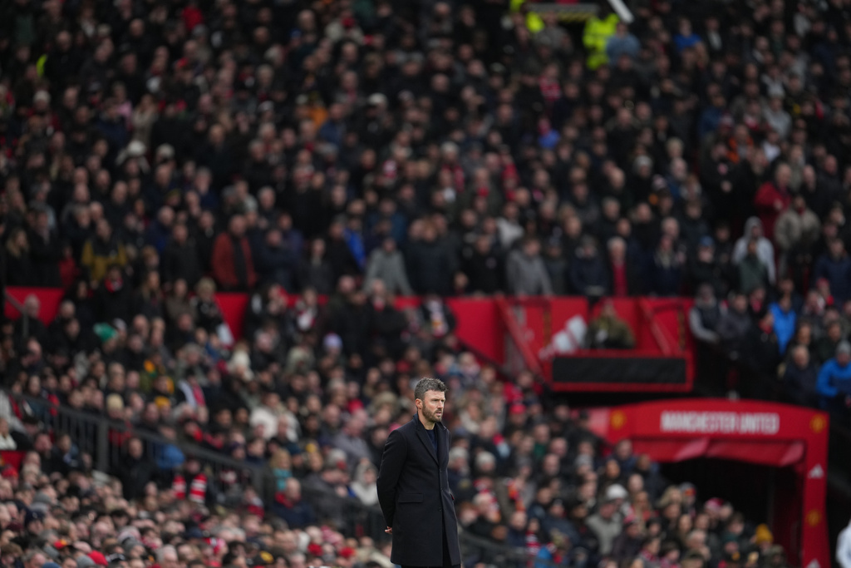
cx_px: 426
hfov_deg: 5.2
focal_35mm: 400
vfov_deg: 3.4
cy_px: 284
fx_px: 9456
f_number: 2.8
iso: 1250
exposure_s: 1/2000
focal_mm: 400
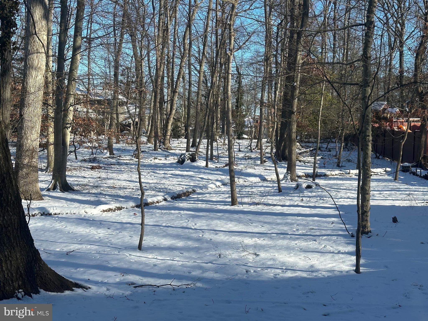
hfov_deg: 39.7
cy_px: 160
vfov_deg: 30.3
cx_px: 214
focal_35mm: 48
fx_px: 593
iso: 64
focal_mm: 6.86
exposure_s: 1/2532
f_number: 1.78
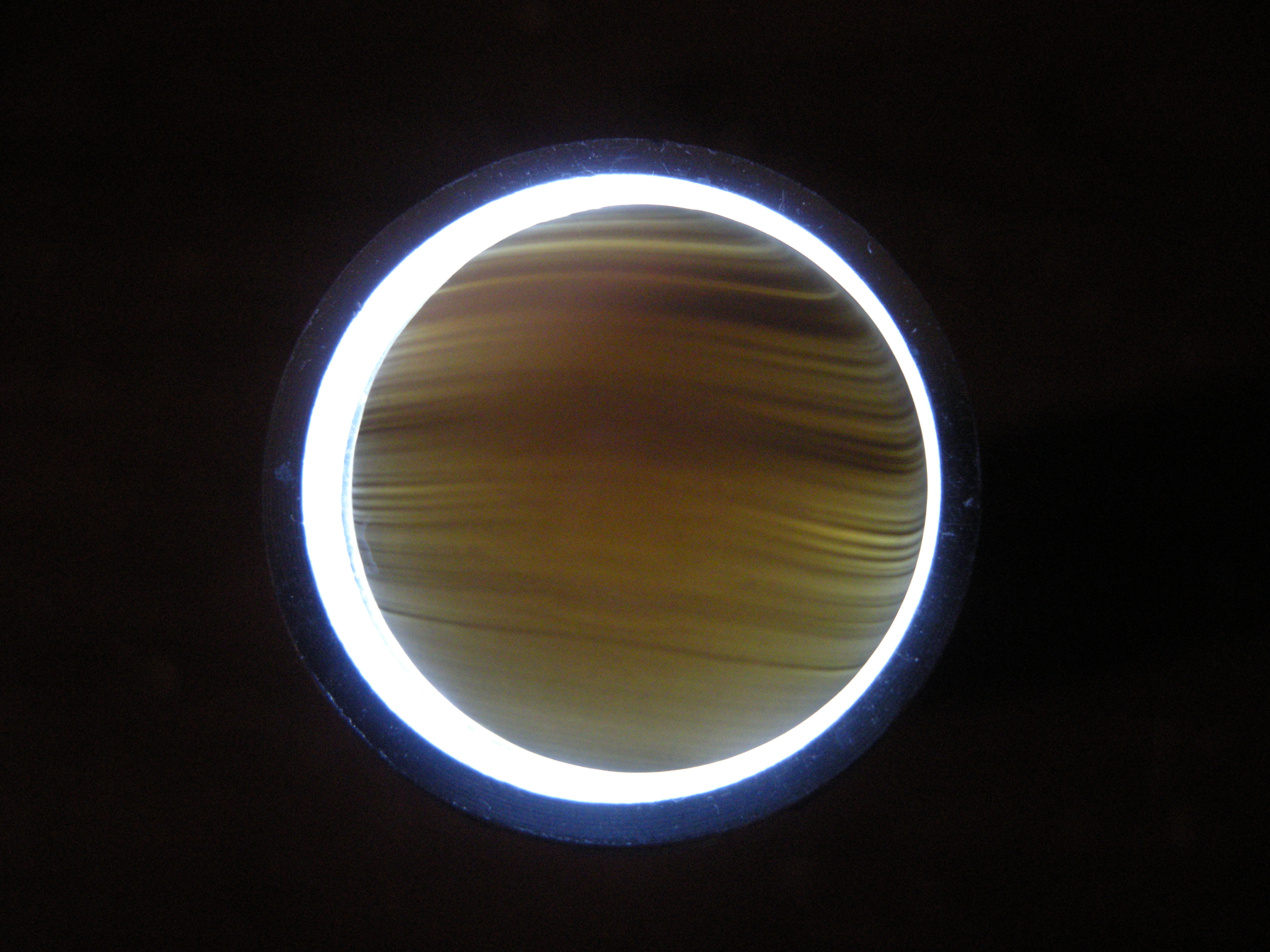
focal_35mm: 35
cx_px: 635
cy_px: 476
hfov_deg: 52.6
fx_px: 1284
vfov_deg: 40.7
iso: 354
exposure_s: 1/60
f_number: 2.7
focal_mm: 7.5
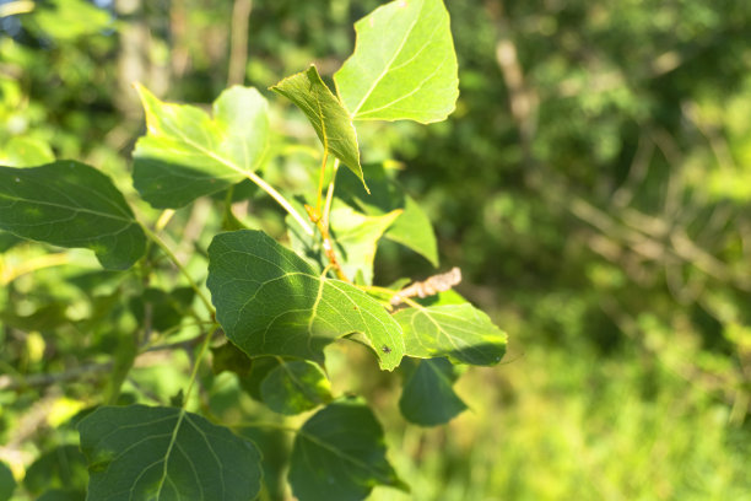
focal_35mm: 42
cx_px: 376
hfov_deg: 46.4
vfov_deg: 31.9
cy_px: 250
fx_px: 876
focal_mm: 28
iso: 100
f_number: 5.6
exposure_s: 1/125
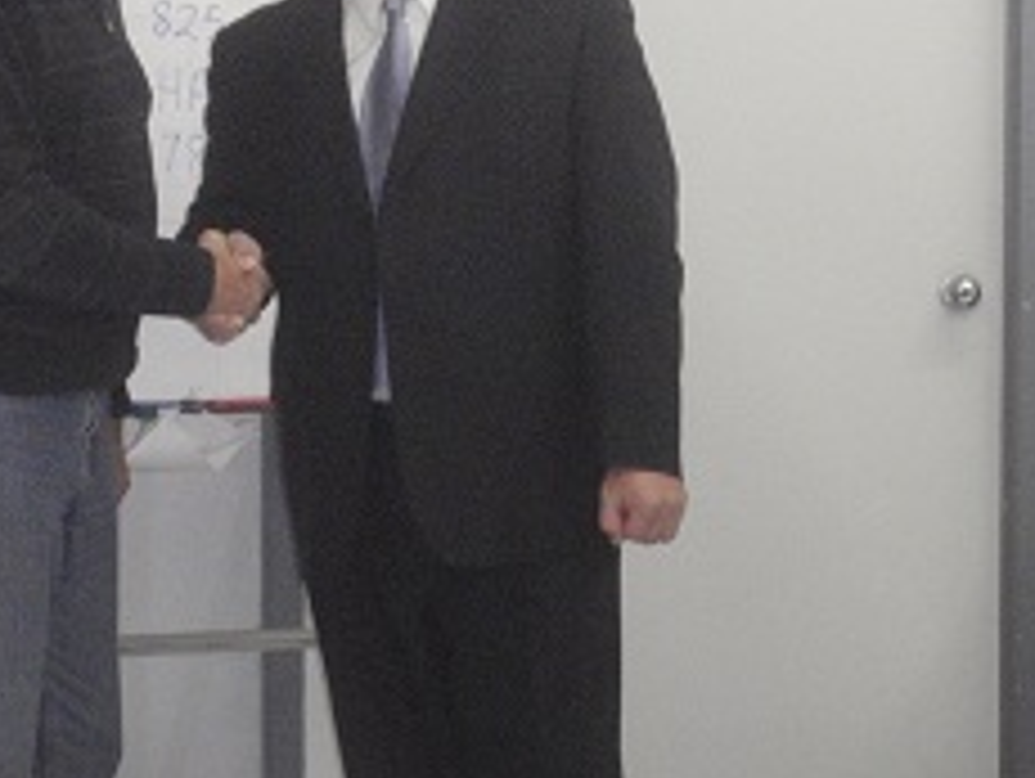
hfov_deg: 17.3
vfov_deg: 13.1
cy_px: 198
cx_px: 279
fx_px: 3382
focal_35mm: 113
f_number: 4.7
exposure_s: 1/60
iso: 800
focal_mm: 11.76
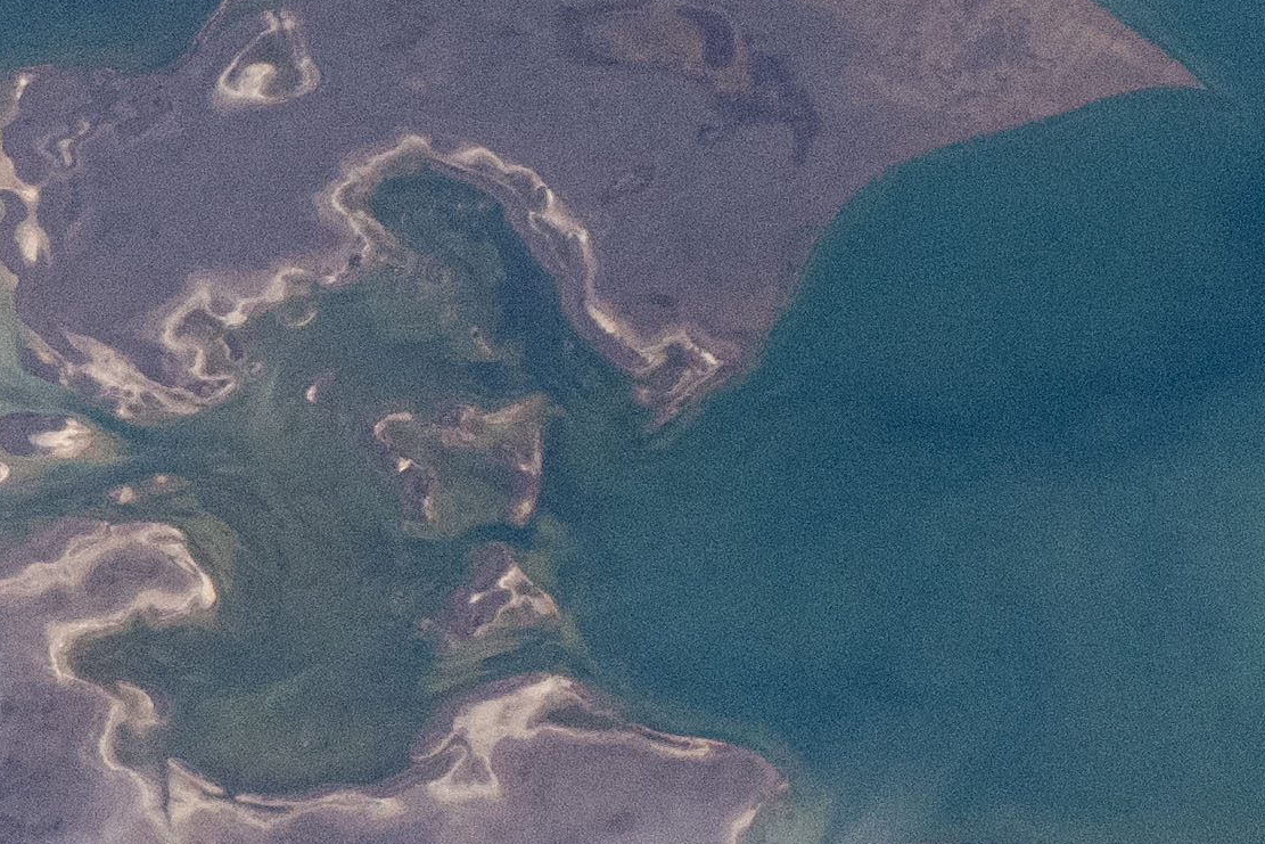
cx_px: -1226
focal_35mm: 1263
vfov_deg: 1.1
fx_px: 44383
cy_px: 932
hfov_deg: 1.6
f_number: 5.6
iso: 800
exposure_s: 1/3200
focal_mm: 170
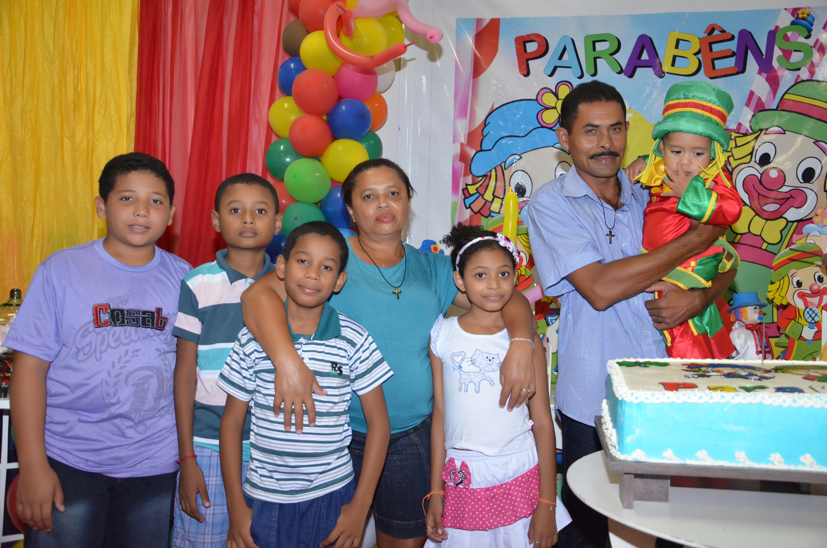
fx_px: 757
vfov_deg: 39.8
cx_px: 414
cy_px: 274
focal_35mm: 33
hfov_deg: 57.3
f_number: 4
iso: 3200
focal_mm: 22
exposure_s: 1/60
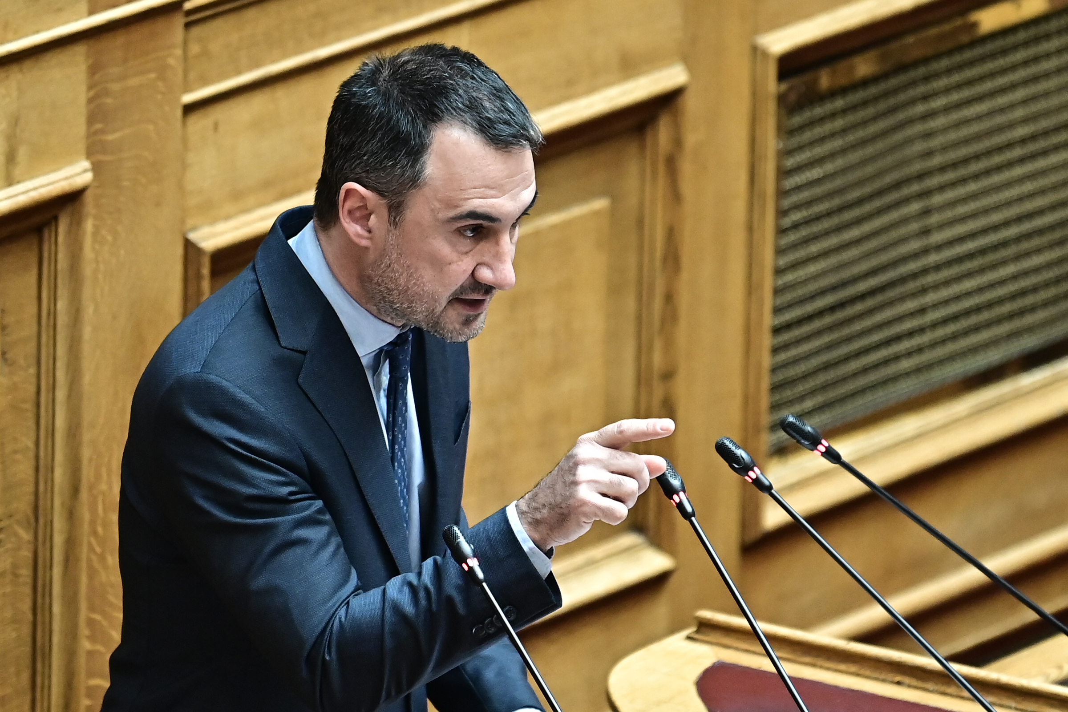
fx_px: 8899
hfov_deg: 6.9
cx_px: 534
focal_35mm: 300
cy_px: 356
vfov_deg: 4.6
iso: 1600
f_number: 2.8
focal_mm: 200
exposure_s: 1/640
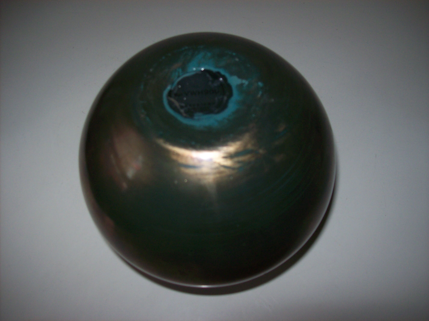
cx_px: 214
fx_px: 446
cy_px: 160
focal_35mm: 36
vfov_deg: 39.6
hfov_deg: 51.4
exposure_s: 1/64
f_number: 2.7
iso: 80
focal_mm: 6
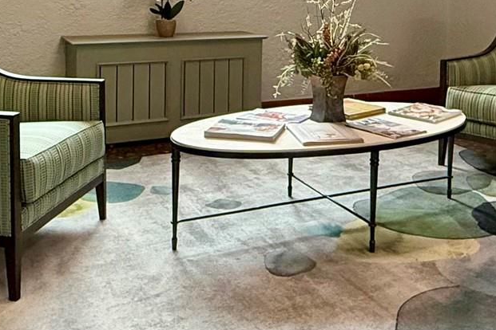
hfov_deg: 41.0
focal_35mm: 48
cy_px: -15
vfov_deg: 26.3
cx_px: 282
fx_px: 661
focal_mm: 2.22
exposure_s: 1/100
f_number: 2.2
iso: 400
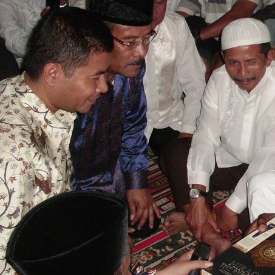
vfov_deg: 24.0
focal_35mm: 72
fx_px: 647
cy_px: 127
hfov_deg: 22.7
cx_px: 299
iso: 200
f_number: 2.9
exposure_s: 1/60
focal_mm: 6.3
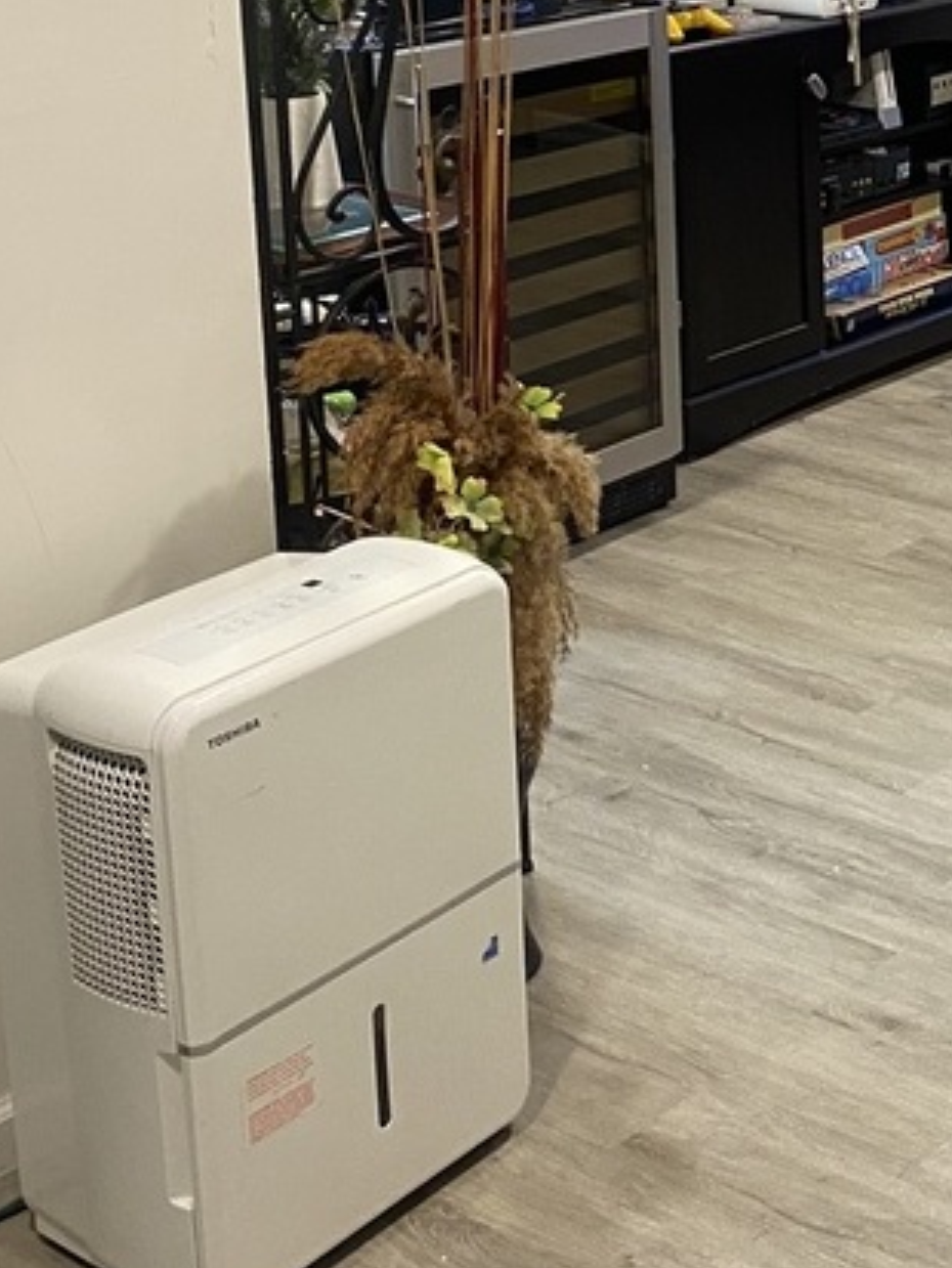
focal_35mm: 68
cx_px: 1078
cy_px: 209
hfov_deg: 20.5
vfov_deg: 27.8
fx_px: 2492
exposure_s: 1/60
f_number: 1.8
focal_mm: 4.25
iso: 200
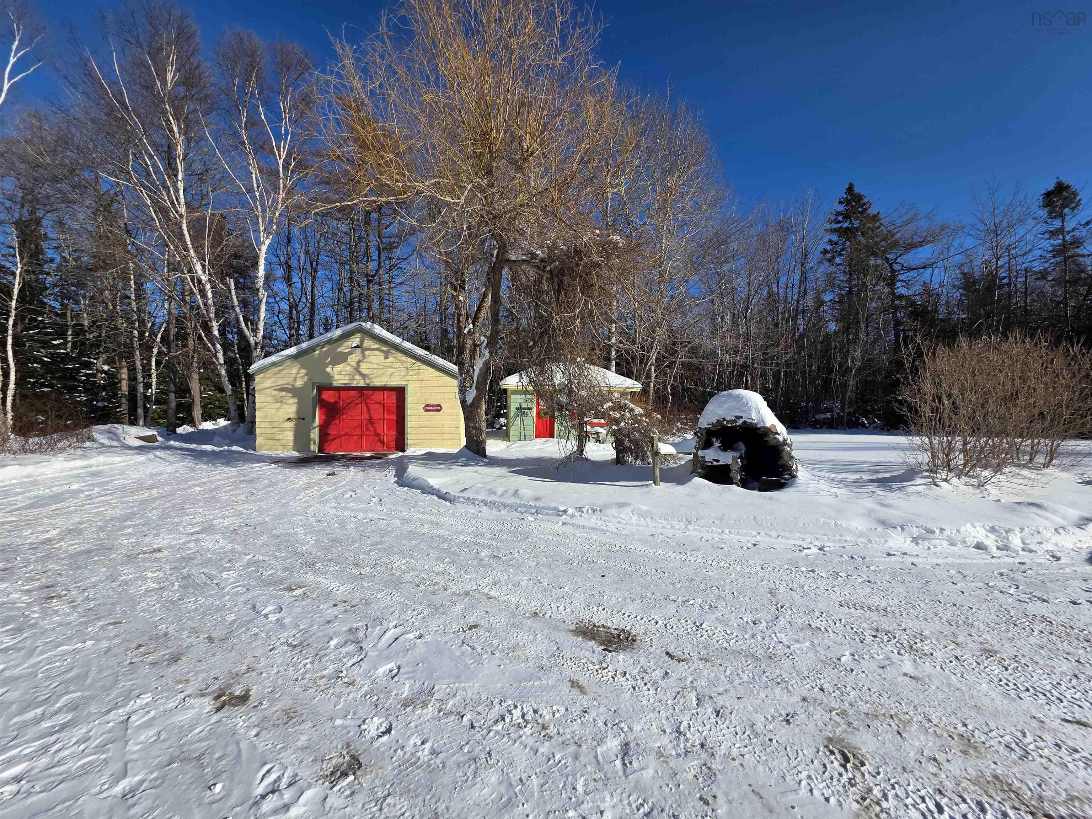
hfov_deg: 106.2
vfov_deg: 89.9
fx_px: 410
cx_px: 546
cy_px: 410
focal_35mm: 13
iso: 40
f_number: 1.9
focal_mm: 2.2
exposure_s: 1/3059
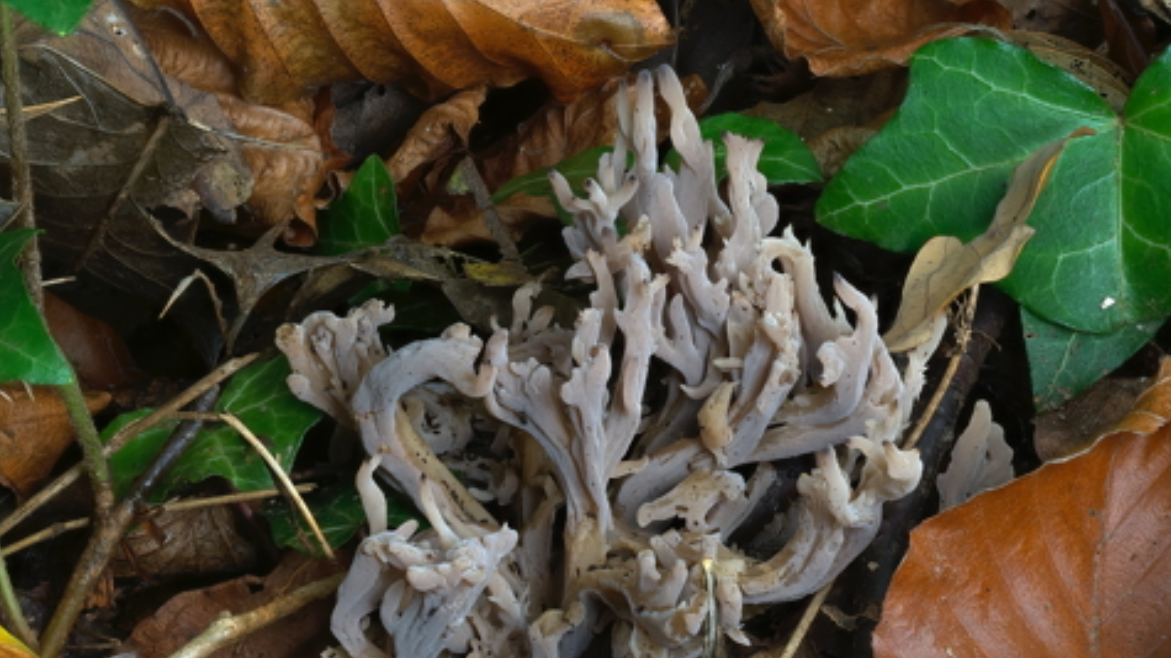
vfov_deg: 9.2
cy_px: 392
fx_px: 4098
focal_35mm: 132
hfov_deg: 16.3
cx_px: 587
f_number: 5.6
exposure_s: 1/6
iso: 200
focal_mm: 60
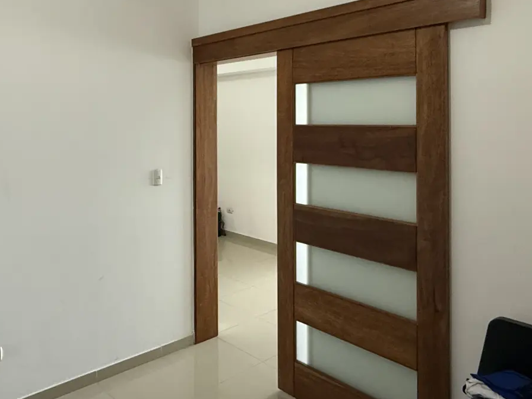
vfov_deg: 45.8
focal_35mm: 30
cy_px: 121
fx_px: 461
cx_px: 183
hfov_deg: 58.8
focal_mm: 2.22
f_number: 2.2
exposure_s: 1/60
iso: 320
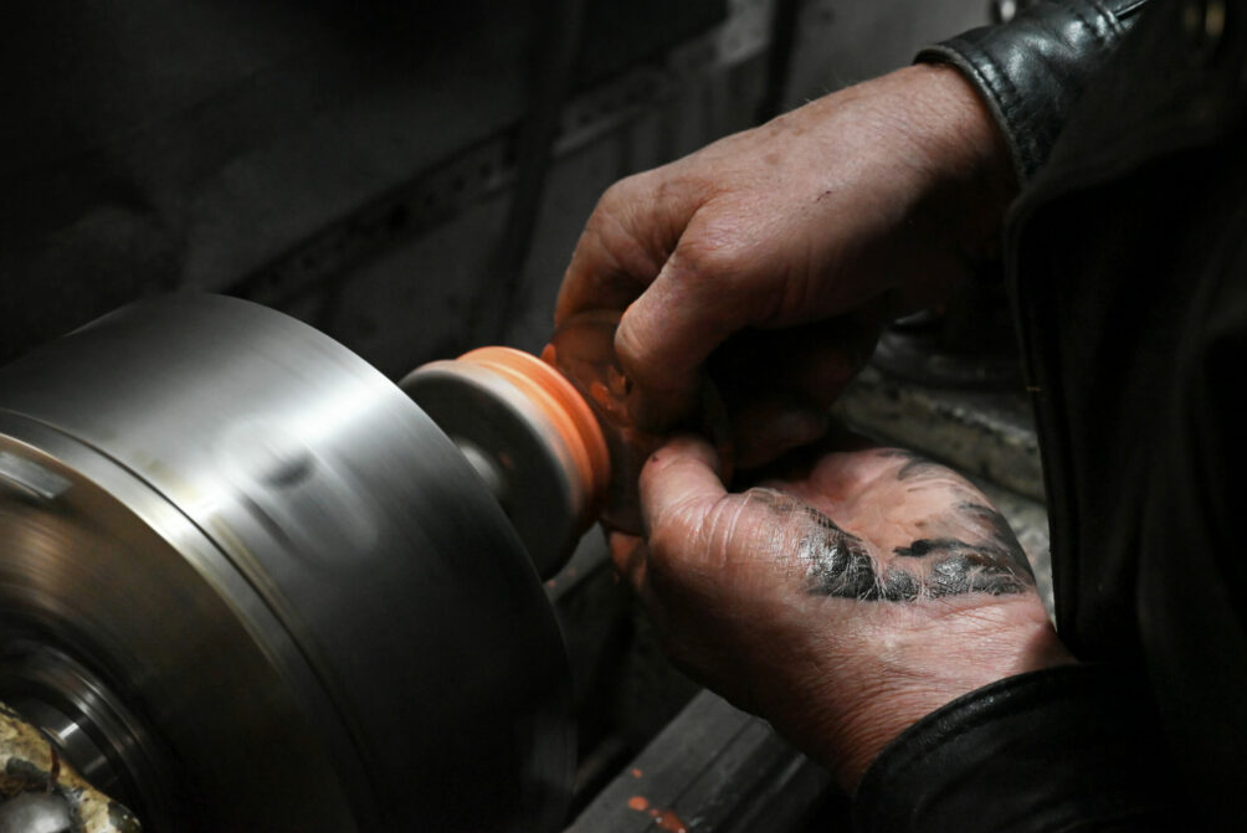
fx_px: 1768
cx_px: 628
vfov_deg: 26.5
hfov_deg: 38.9
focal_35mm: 51
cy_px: 415
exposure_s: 1/250
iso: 6400
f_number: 8
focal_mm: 50
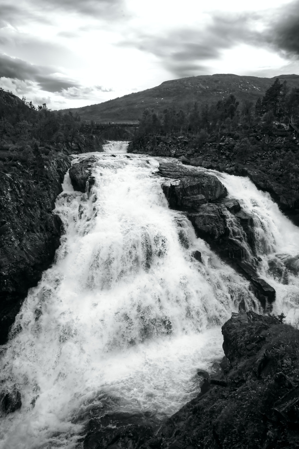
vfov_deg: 69.4
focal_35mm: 26
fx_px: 324
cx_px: 150
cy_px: 224
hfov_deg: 49.5
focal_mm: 26
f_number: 11
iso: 1000
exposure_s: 1/1000
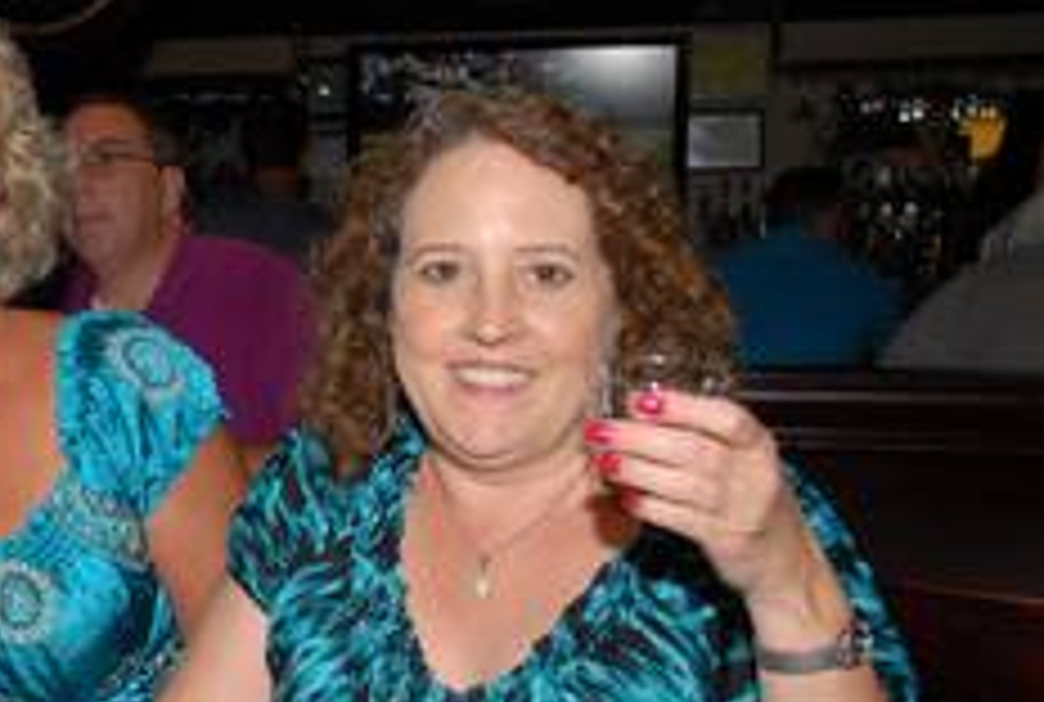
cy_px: 416
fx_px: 2064
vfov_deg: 19.3
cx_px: -18
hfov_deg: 26.7
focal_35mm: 71
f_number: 6.3
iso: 500
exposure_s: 1/100
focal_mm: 22
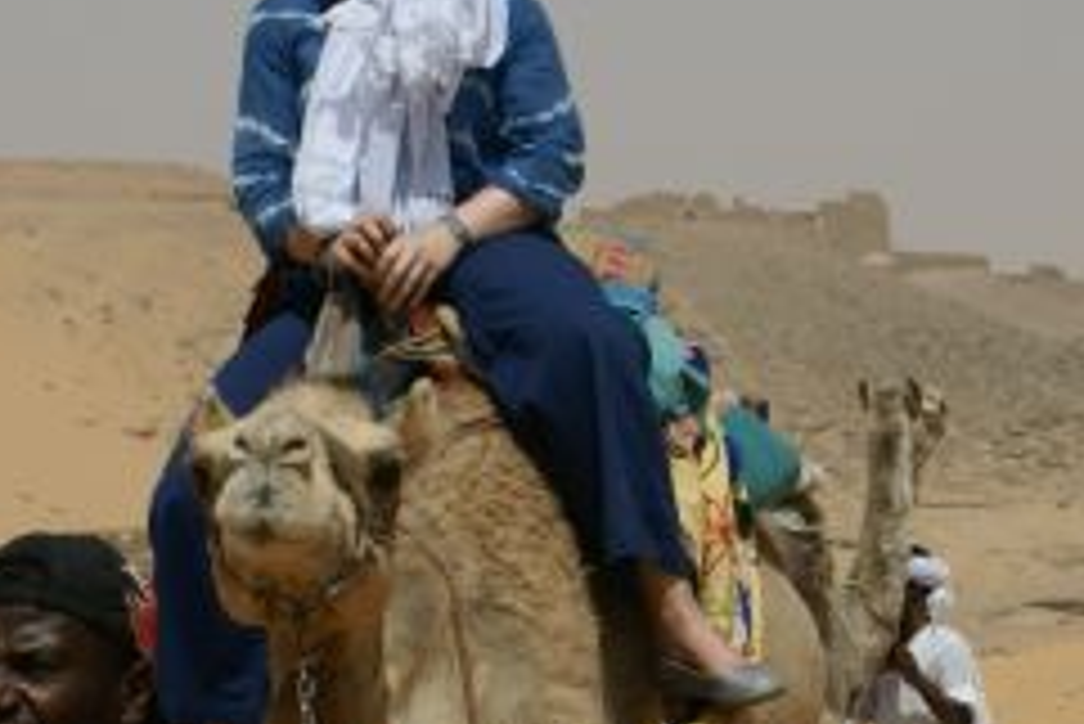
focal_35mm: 199
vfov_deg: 6.9
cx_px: 625
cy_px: 340
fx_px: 5995
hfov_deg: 10.3
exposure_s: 1/200
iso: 100
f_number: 9
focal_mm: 40
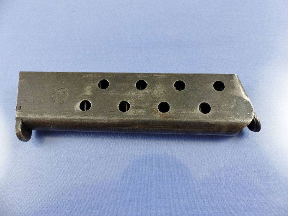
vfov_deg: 54.9
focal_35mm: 25
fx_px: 208
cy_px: 108
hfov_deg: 69.4
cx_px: 144
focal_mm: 4.5
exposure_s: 1/60
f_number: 2.8
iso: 200
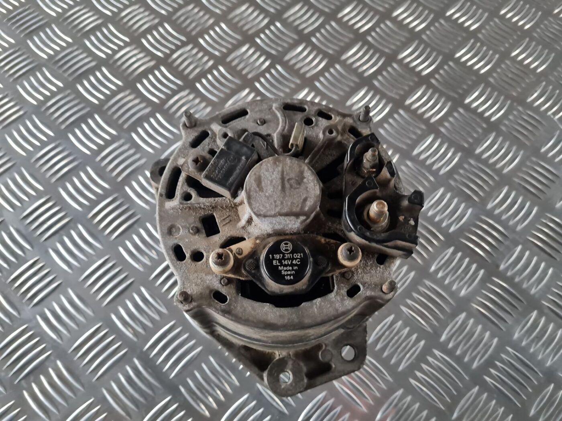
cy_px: 210
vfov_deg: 53.1
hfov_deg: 67.3
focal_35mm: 26
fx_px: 422
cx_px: 281
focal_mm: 5.4
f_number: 1.8
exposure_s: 1/25
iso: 640
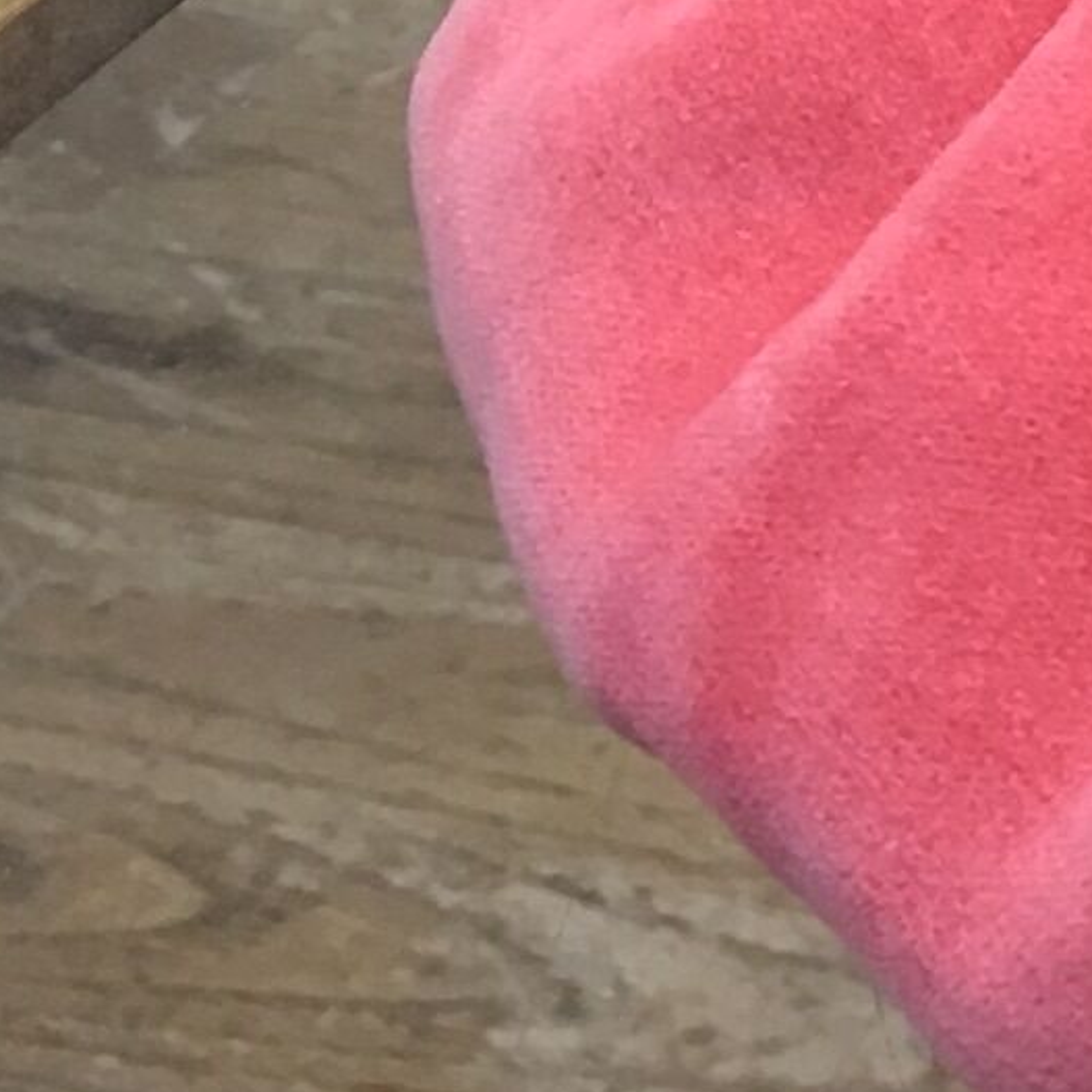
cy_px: -489
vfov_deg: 8.7
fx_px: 6995
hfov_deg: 7.6
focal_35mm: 196
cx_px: 3537
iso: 125
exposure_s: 1/33
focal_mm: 4.15
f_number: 2.2
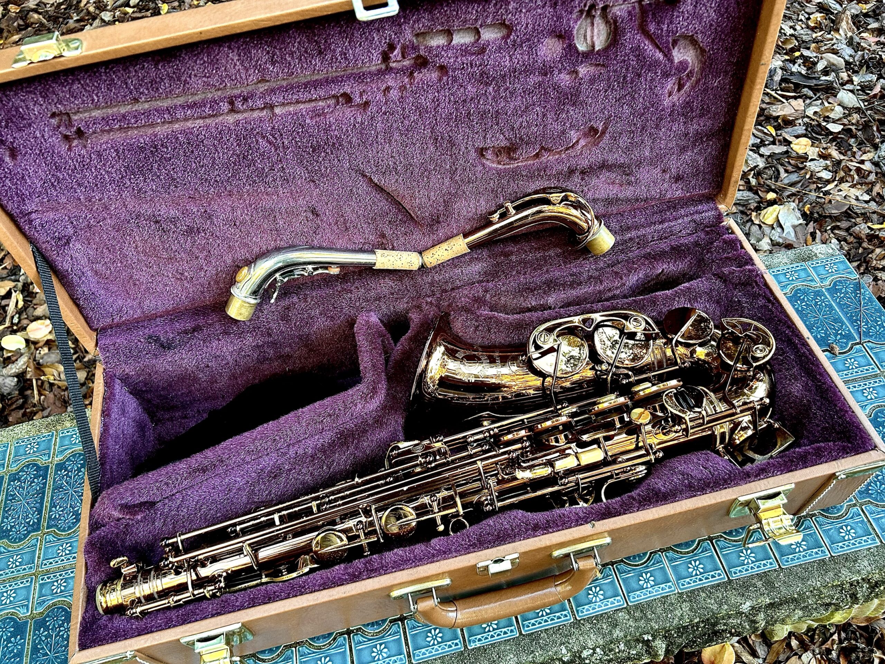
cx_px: 442
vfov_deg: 53.1
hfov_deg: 67.3
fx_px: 665
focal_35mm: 26
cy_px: 332
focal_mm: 5.7
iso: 125
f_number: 1.5
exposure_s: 1/60
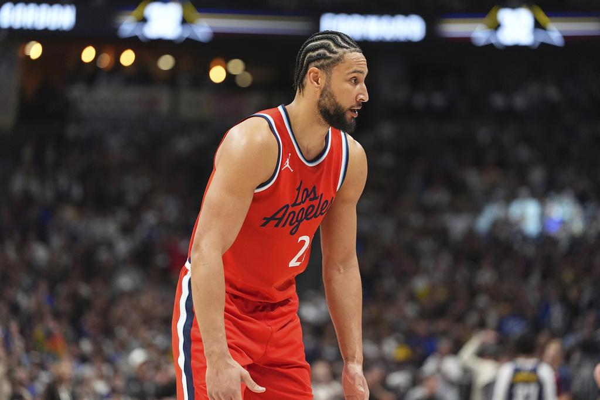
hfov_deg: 12.2
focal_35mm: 168
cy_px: 200
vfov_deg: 8.2
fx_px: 2800
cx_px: 300
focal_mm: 168
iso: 5000
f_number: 3.2
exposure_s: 1/1600
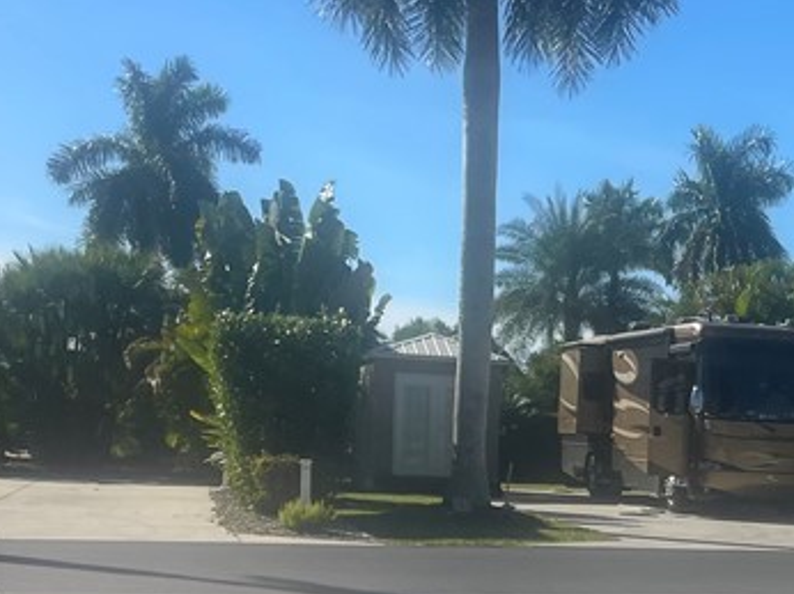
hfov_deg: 23.8
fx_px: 1765
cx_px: 870
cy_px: 491
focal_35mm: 77
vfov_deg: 18.9
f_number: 1.6
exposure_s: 1/5051
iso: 32
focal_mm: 4.2
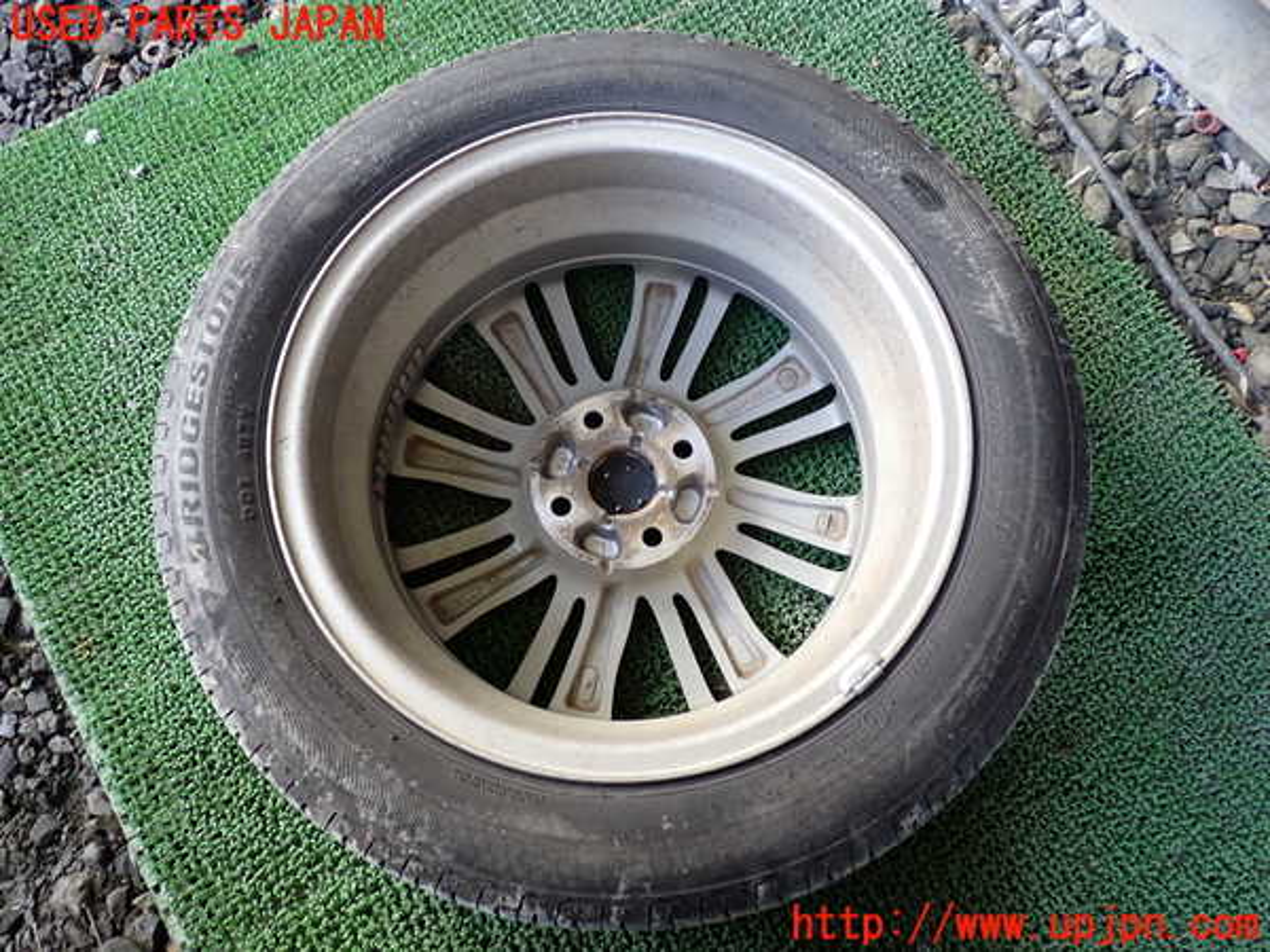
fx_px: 1101
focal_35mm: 30
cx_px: 635
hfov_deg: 60.0
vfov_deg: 46.8
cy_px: 476
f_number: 2.3
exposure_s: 1/60
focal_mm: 5.4
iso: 200
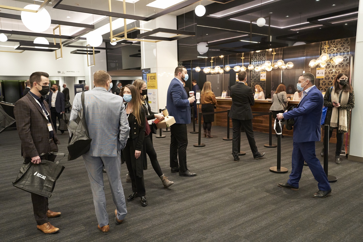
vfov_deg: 46.4
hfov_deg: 65.5
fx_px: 282
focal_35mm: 28
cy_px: 121
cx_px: 182
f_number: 4
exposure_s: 1/200
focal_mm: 28
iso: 10000
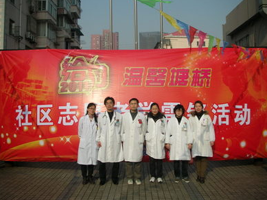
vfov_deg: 39.7
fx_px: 278
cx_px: 132
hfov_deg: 51.3
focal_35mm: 36
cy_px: 101
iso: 71
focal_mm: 5.8
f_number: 8.5
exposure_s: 1/173
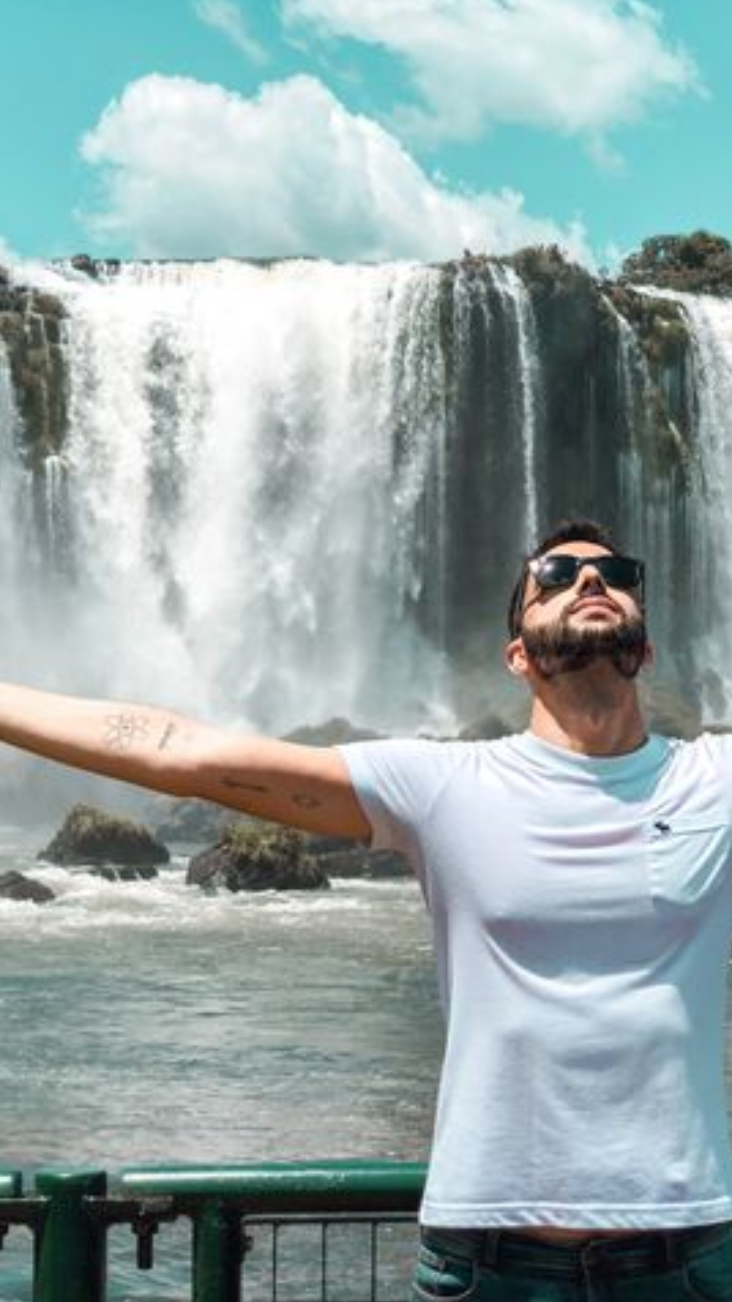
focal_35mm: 76
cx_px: 524
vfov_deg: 27.9
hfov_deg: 15.8
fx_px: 2625
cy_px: 650
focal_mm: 6
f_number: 2.4
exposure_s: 1/1800
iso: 16
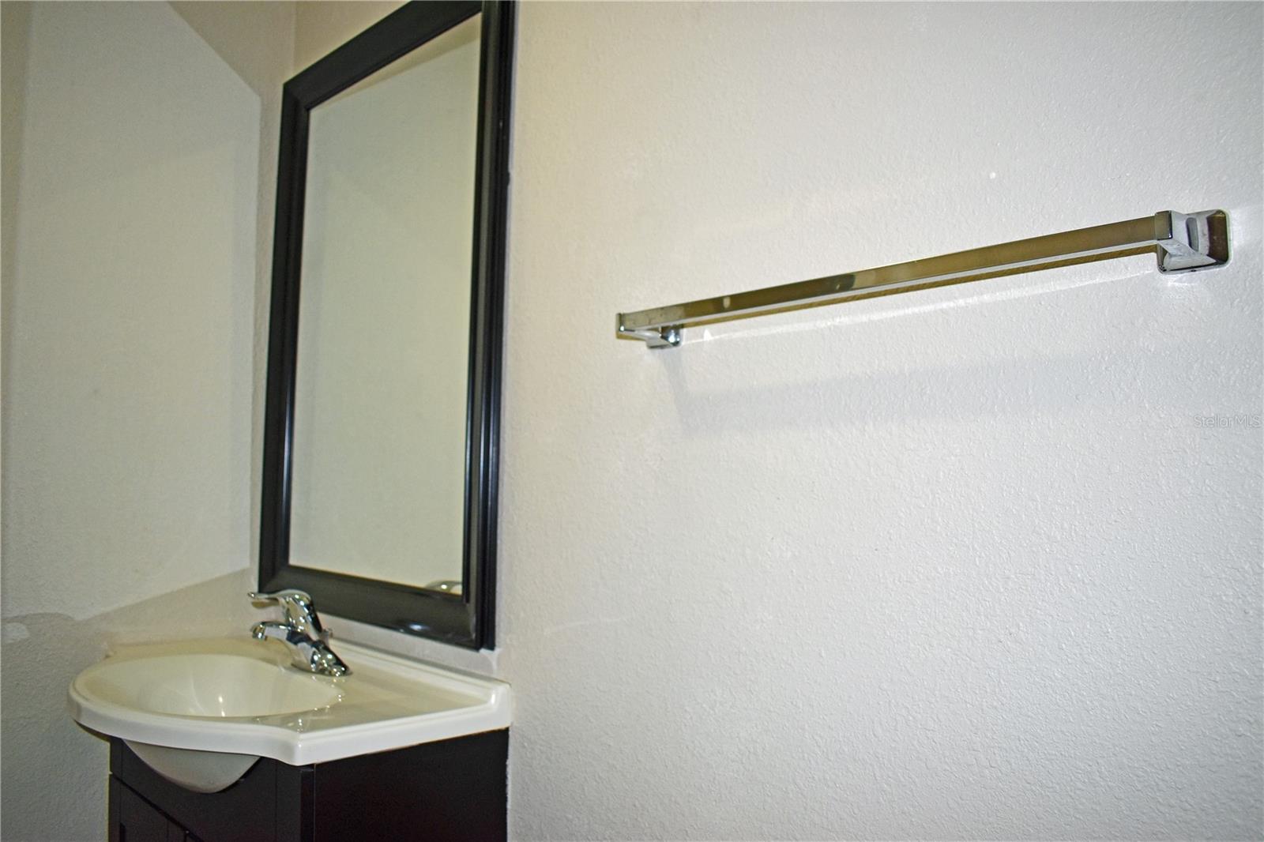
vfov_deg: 47.9
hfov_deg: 67.4
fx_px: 948
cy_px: 421
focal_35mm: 27
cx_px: 632
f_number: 3.5
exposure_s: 1/160
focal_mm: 18
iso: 450
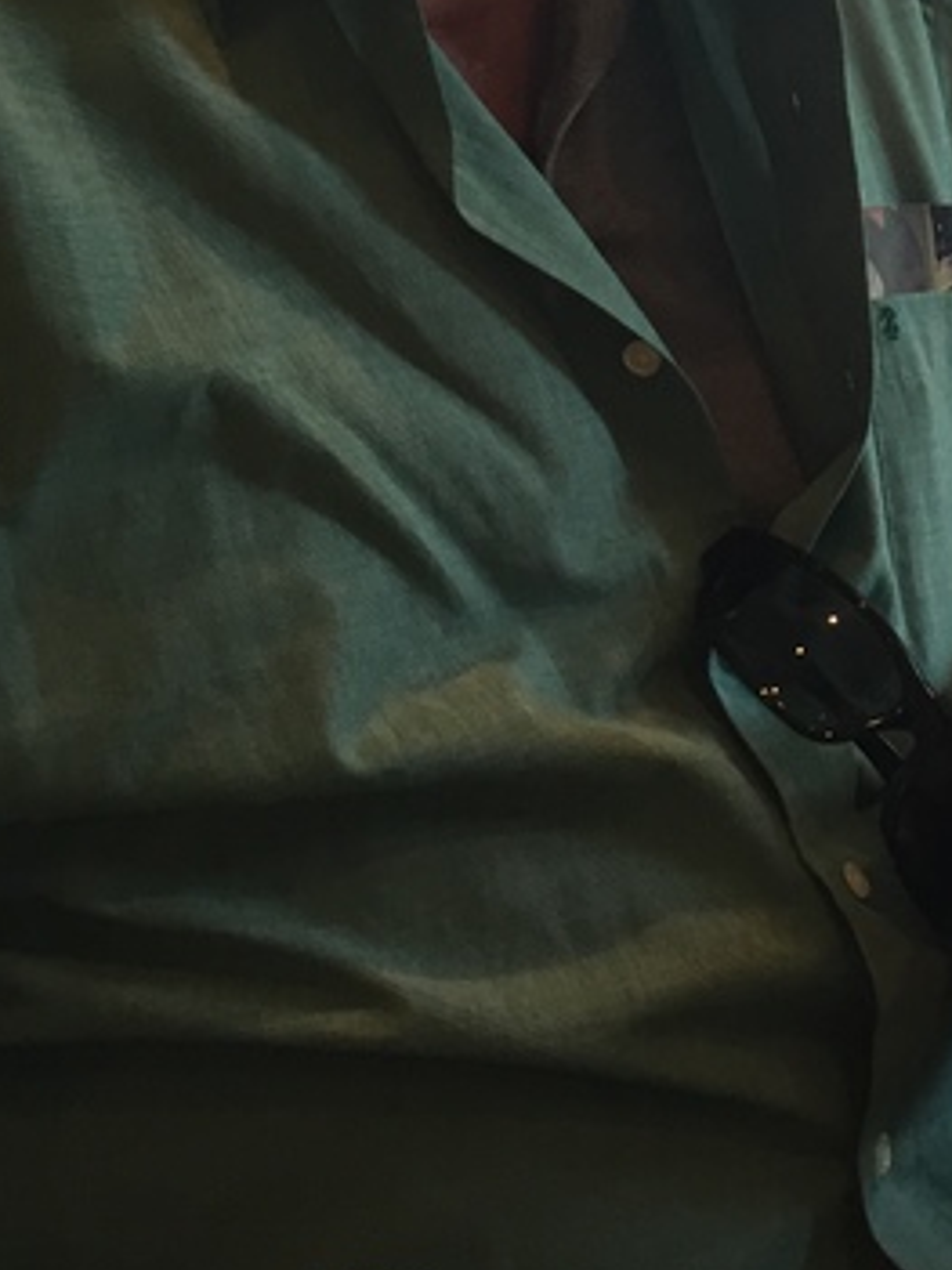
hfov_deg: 18.9
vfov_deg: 25.1
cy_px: 96
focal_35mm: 75
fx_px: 2752
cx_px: 1035
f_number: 2.2
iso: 80
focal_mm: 4.15
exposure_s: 1/30
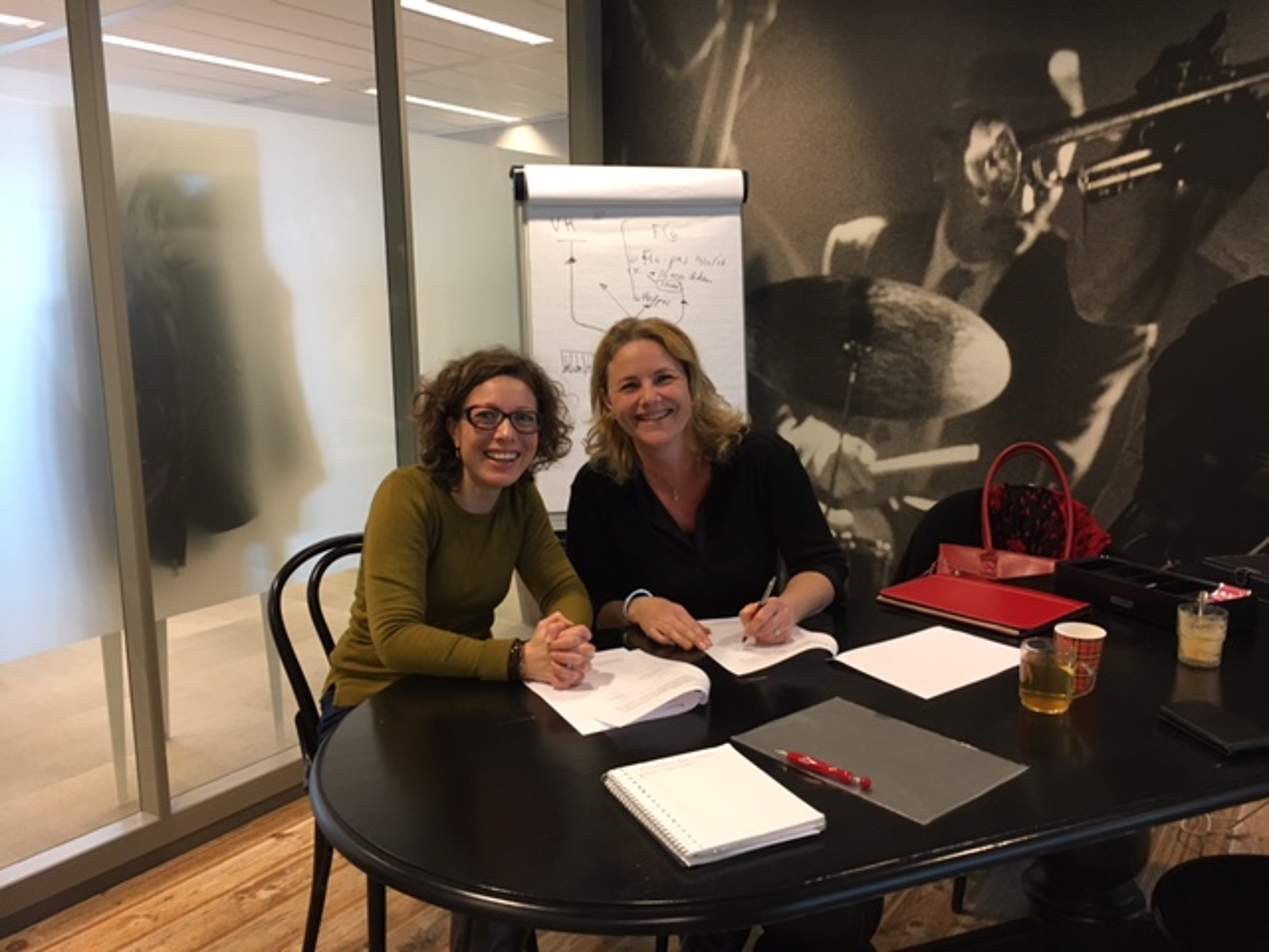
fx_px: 1063
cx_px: 634
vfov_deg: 48.2
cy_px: 476
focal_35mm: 29
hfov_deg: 61.7
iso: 160
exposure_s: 1/33
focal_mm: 4.15
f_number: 2.2
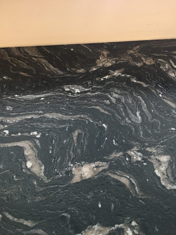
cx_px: 88
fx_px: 197
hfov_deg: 48.2
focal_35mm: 29
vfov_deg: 61.7
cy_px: 118
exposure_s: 1/15
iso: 64
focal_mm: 4.15
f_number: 2.2
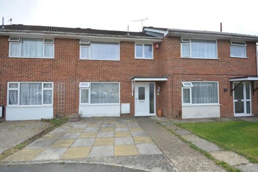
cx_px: 129
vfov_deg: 77.3
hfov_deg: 100.4
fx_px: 107
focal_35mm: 15
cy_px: 86
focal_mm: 10
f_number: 8
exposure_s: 1/500
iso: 400
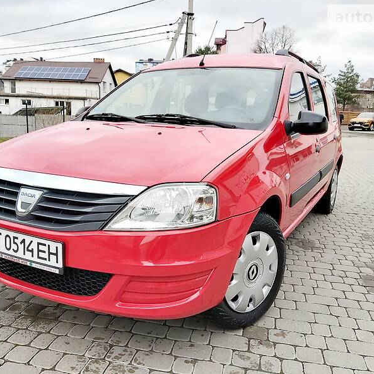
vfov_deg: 52.5
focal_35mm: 31
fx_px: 379
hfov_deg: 52.5
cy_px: 186
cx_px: 175
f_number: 1.7
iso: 64
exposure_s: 1/696
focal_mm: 3.9
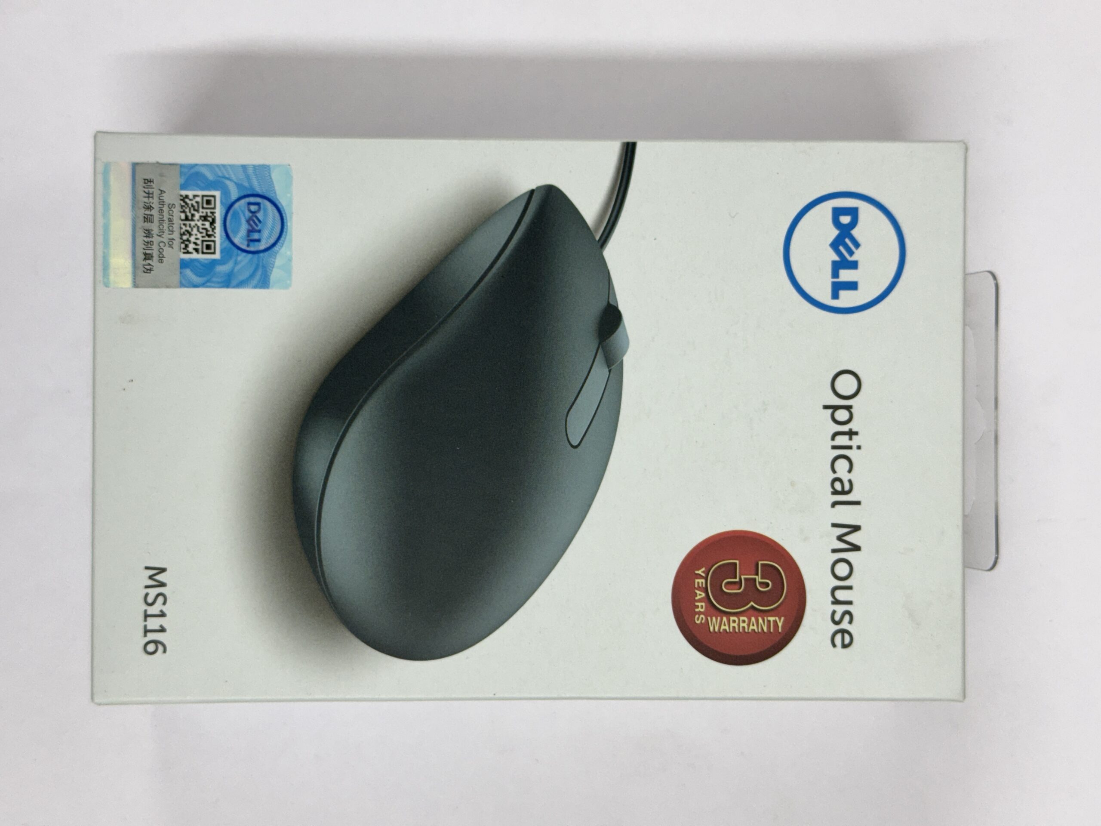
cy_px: 413
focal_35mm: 48
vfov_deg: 30.3
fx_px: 1527
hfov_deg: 39.7
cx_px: 550
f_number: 1.78
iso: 80
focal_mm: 6.76
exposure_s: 1/100
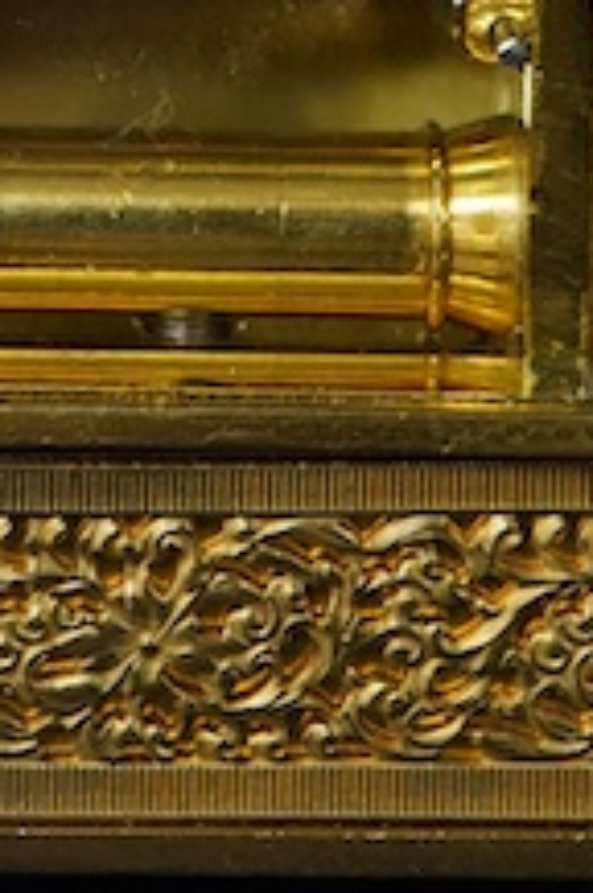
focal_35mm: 187
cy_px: -765
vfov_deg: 10.3
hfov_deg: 7.3
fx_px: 4635
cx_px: 12
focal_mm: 30
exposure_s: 1/125
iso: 1250
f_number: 7.1
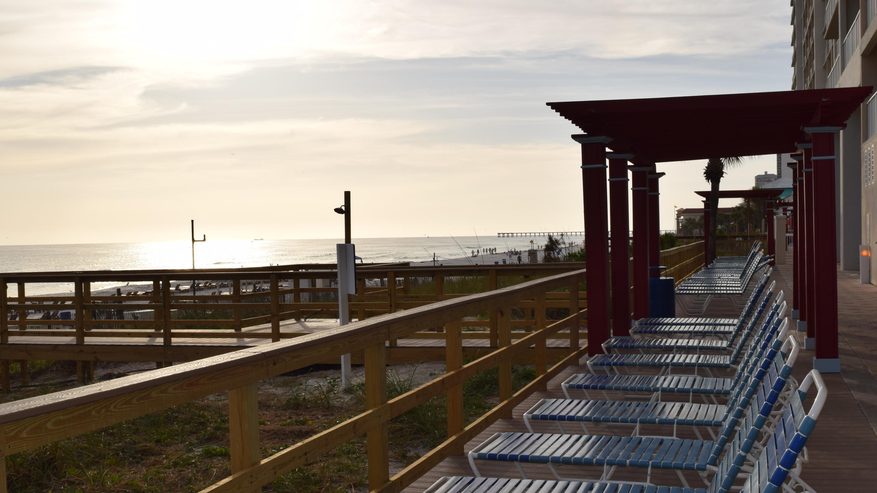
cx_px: 435
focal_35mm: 46
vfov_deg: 25.9
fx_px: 1070
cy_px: 283
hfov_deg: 44.6
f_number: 14
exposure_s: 1/200
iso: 100
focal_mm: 24
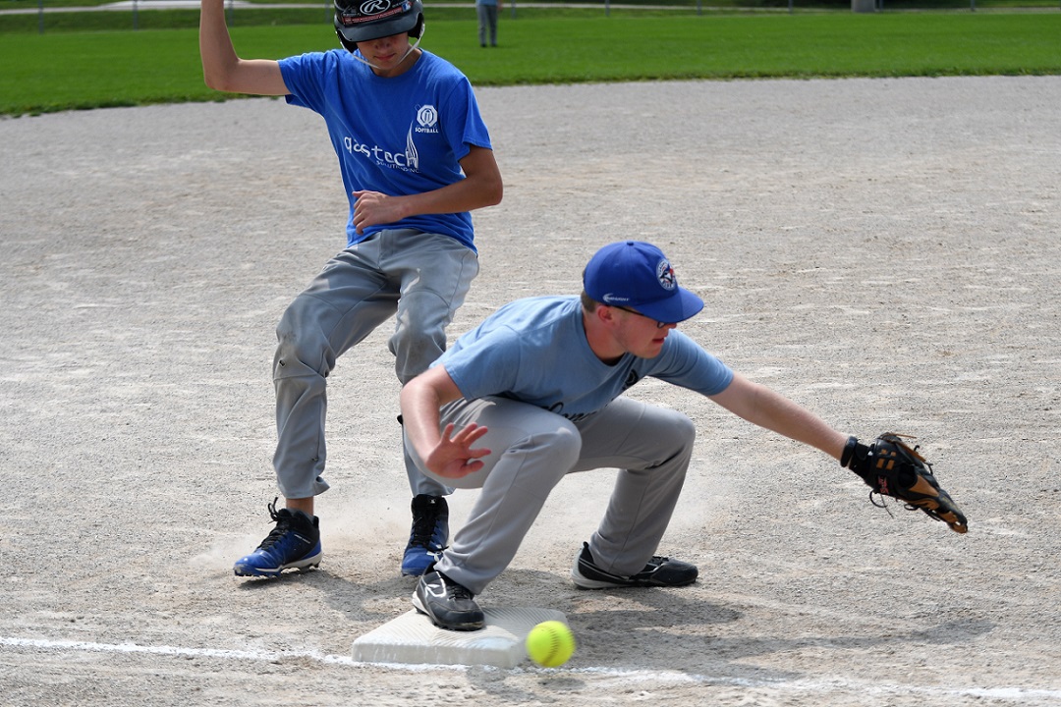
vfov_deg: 13.0
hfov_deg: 19.5
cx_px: 530
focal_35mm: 105
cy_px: 354
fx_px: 3094
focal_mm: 70
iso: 100
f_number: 4.5
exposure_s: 1/1000
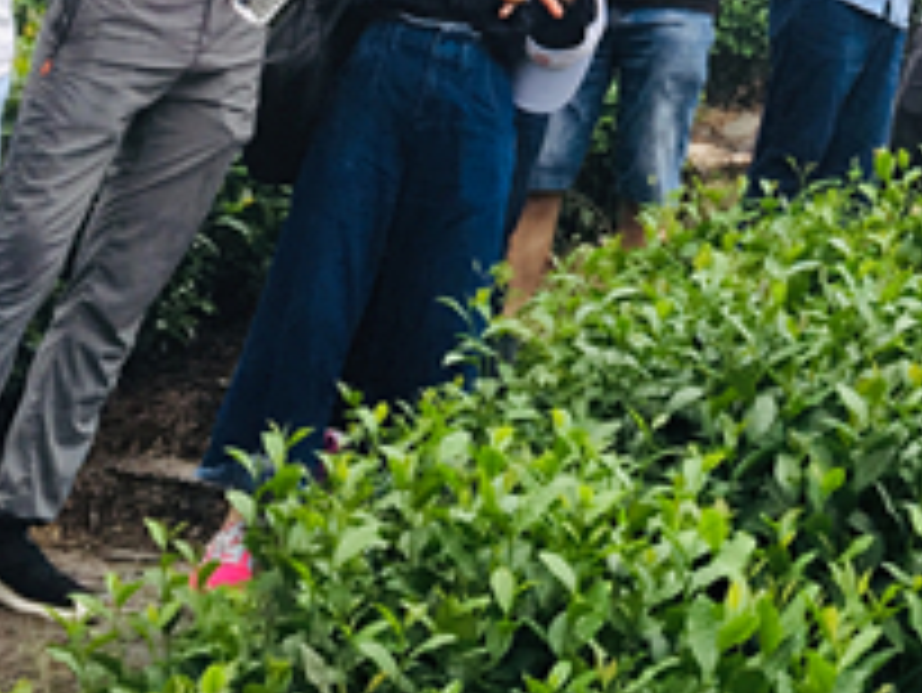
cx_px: 819
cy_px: -608
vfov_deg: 11.9
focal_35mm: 113
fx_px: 3012
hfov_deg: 17.2
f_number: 2.2
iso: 40
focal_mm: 4.15
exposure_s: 1/100
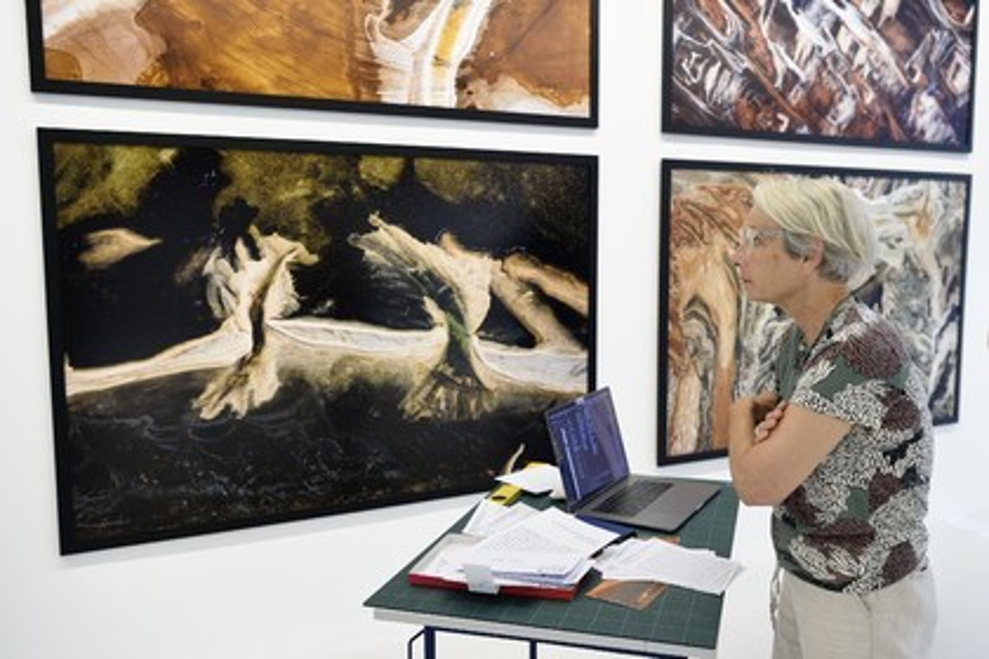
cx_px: 494
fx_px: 797
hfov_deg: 63.7
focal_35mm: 29
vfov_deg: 45.0
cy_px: 330
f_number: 4
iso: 1600
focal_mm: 29
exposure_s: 1/160
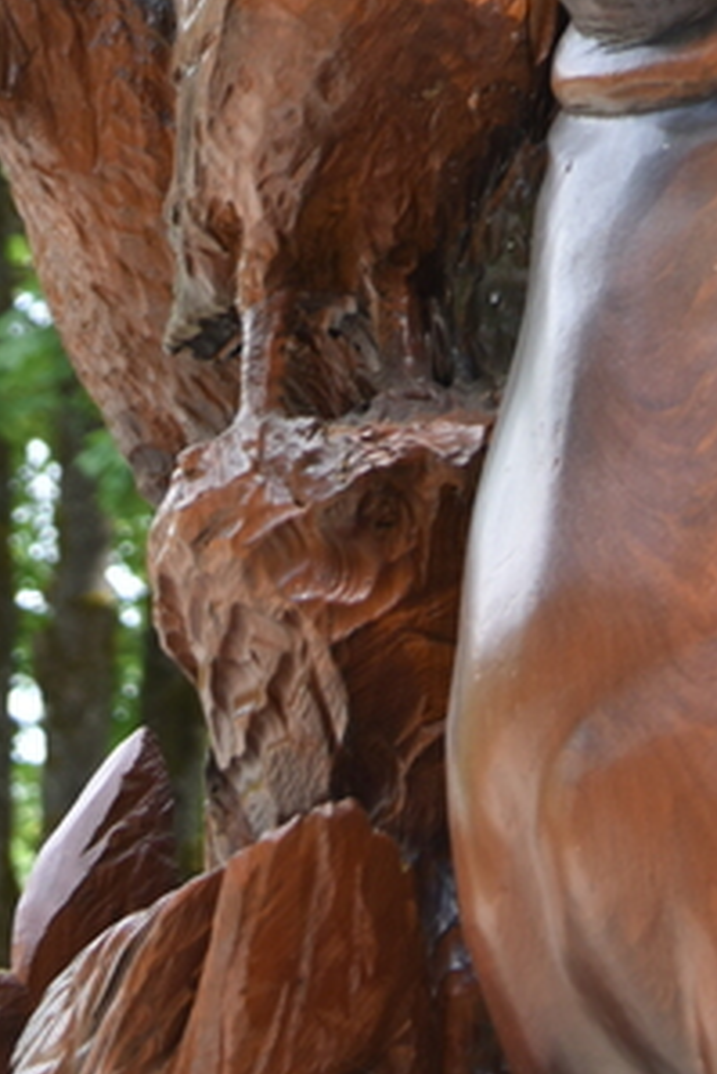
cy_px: -991
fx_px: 6147
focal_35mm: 206
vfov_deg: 9.4
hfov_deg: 6.7
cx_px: 526
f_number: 5.6
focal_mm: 48
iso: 100
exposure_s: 1/125
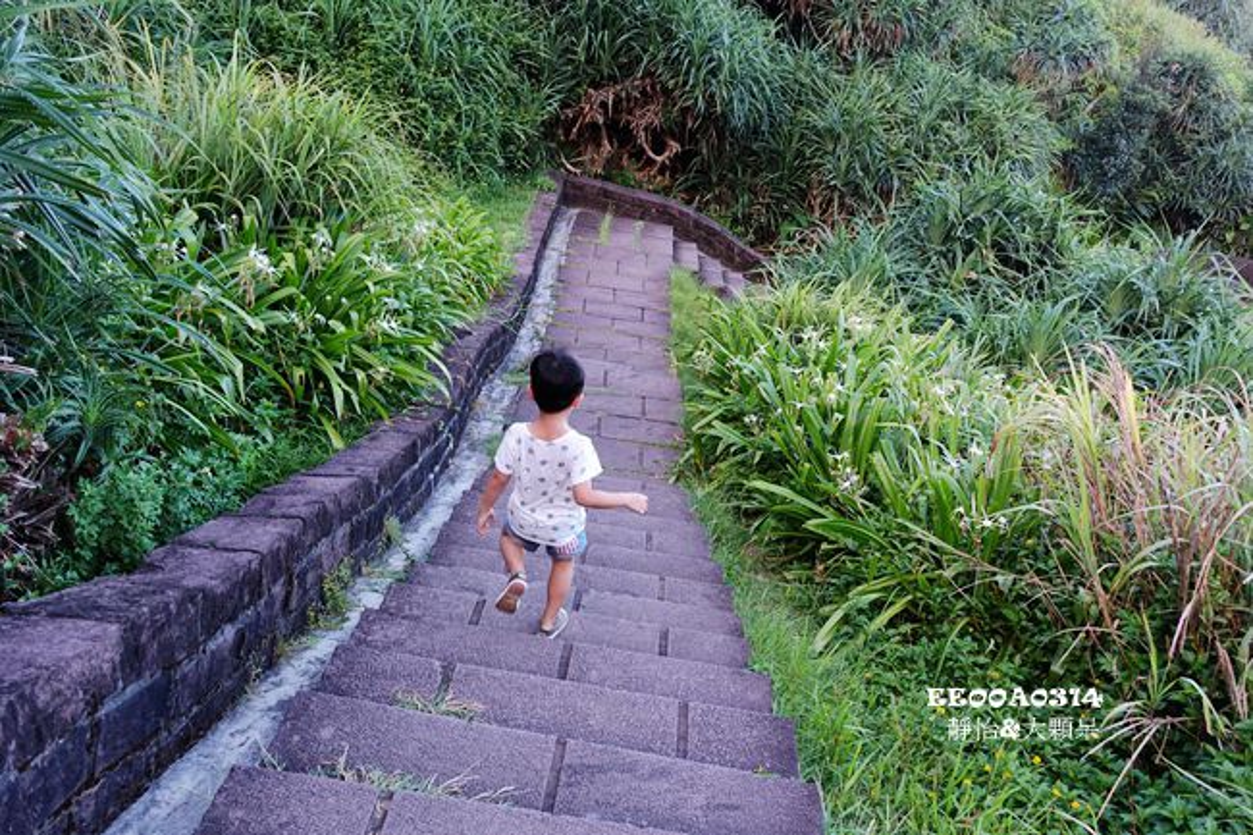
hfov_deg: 60.3
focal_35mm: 31
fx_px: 1079
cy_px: 418
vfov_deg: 42.3
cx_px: 626
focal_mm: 11.22
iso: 125
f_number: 3.2
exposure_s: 1/80
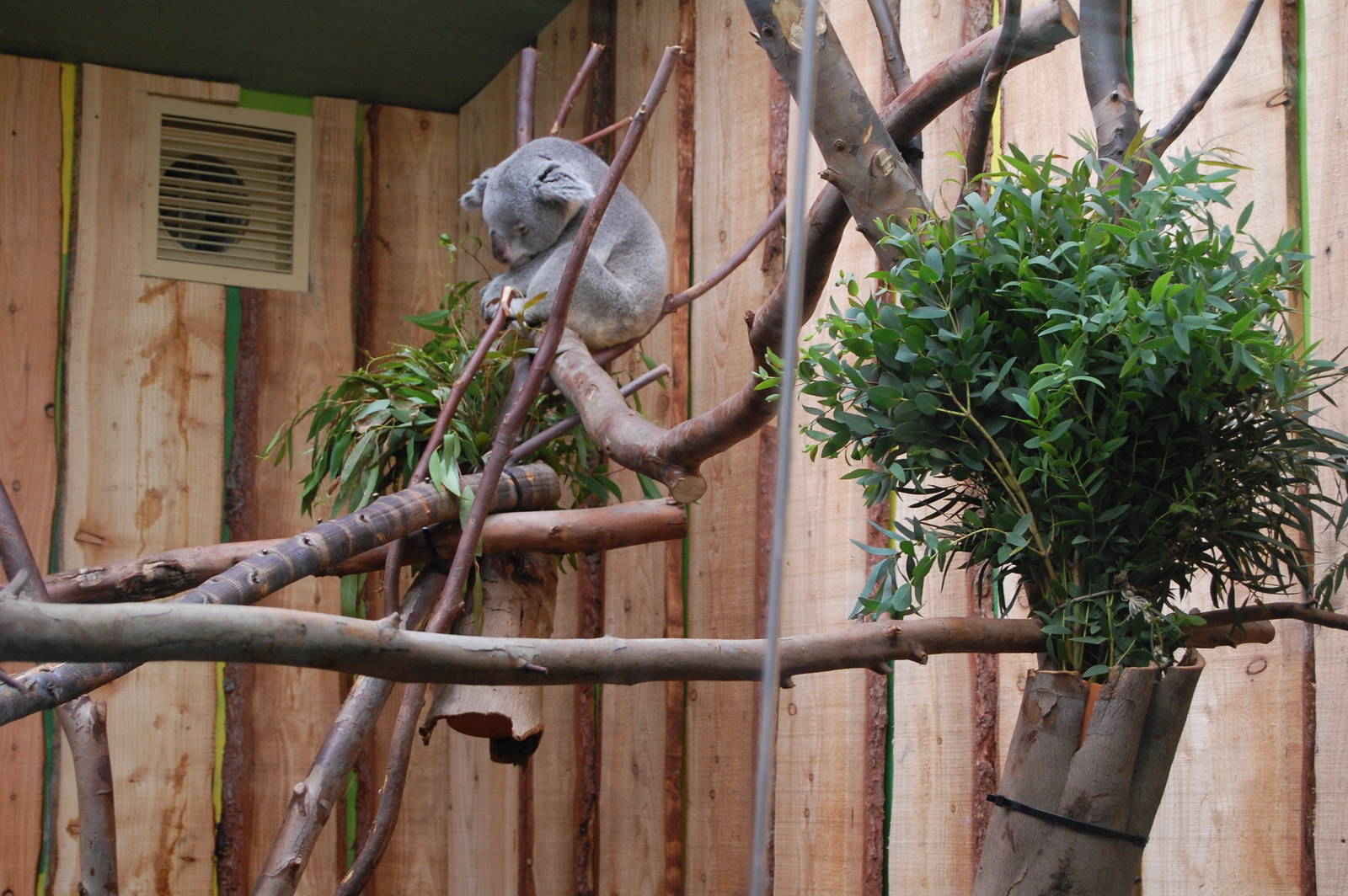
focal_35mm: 82
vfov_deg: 16.5
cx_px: 674
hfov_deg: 24.6
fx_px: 3087
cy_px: 448
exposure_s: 1/30
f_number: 5.6
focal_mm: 55
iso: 560
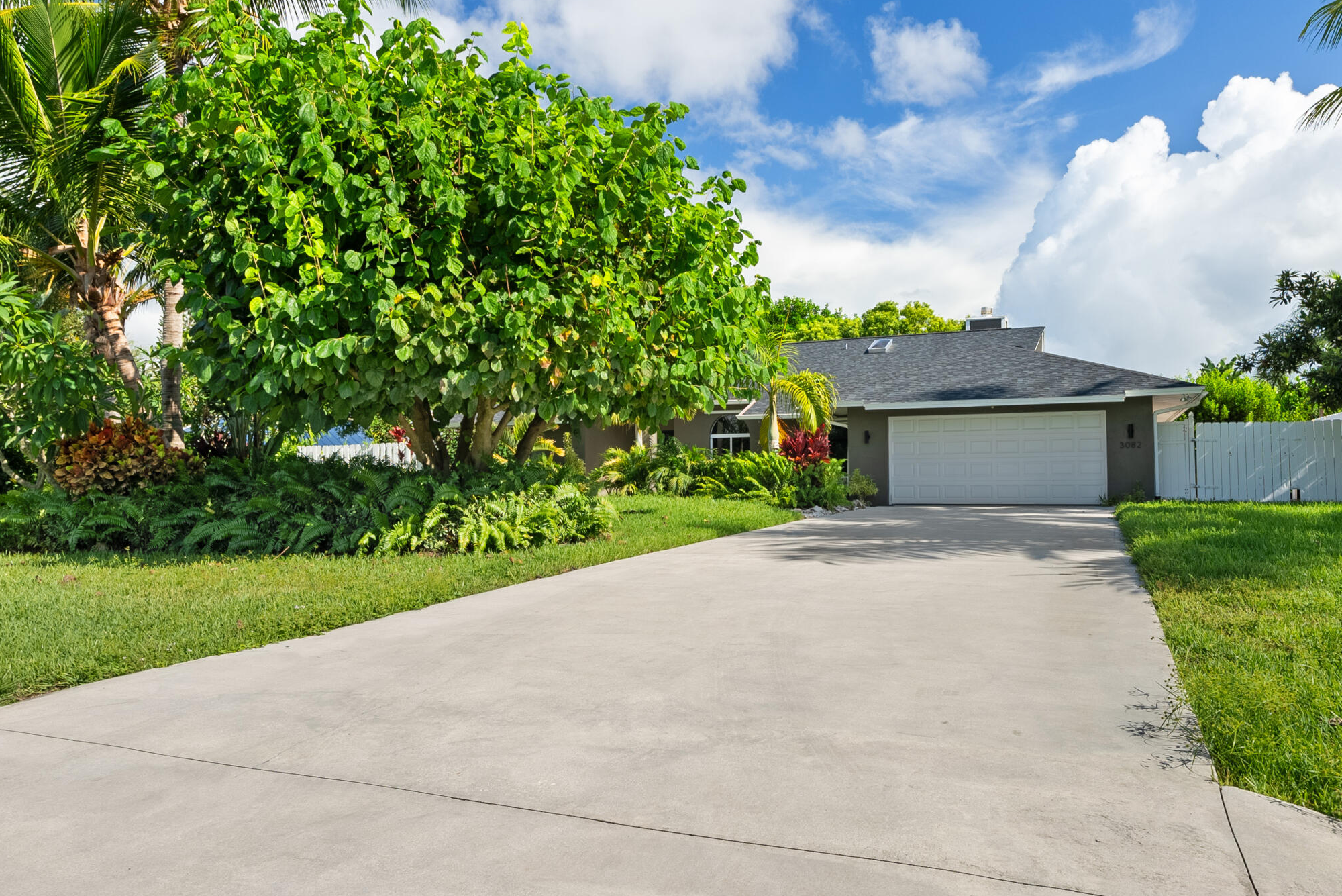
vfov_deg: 53.2
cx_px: 715
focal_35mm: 24
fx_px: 895
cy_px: 448
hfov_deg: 73.6
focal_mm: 16
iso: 100
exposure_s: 1/13
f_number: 9
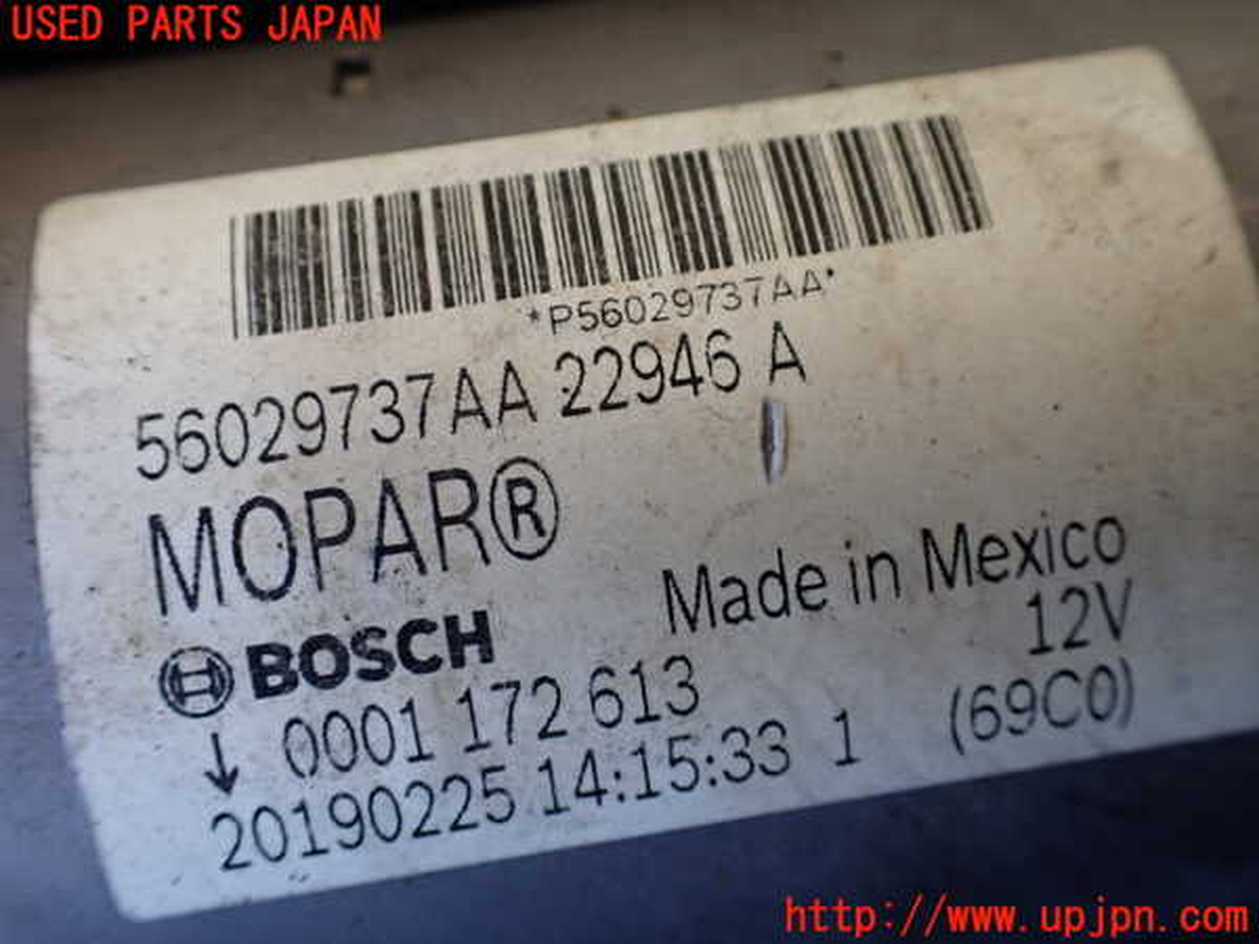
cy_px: 472
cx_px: 630
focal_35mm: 30
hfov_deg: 60.0
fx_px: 1091
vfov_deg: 46.8
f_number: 2.3
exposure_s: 1/125
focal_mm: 5.4
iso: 400
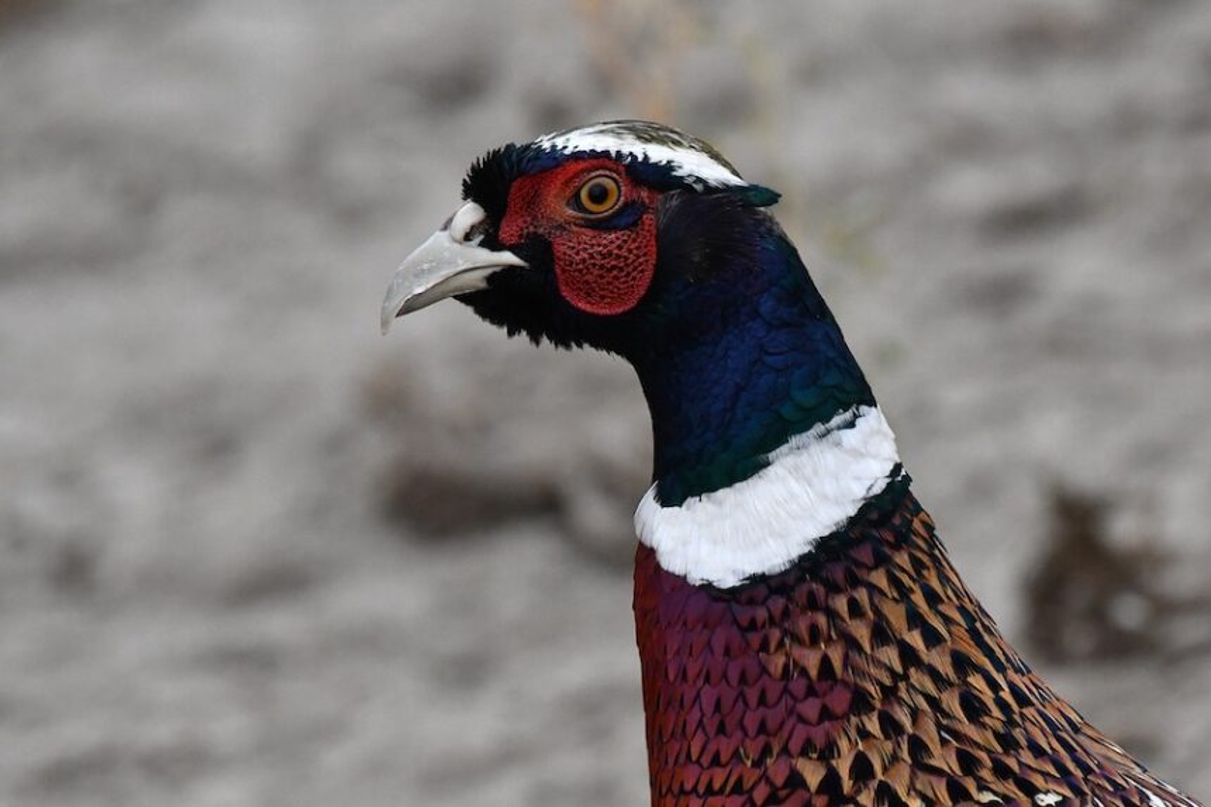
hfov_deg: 2.8
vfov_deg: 1.8
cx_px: 606
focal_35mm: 750
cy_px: 404
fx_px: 25223
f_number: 11
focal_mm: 500
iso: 1600
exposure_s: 1/640
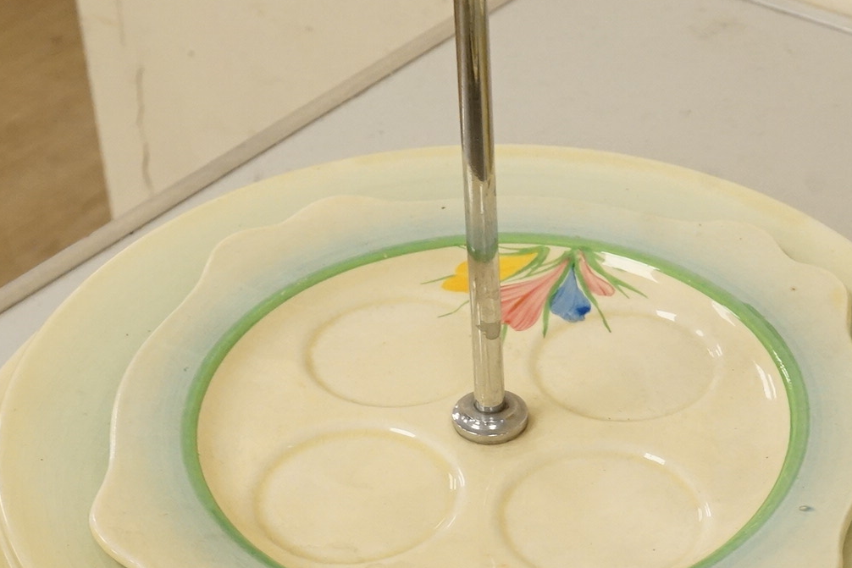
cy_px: 448
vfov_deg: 15.4
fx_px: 2083
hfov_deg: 23.1
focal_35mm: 88
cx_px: 524
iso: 2500
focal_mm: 30
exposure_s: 1/100
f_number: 16
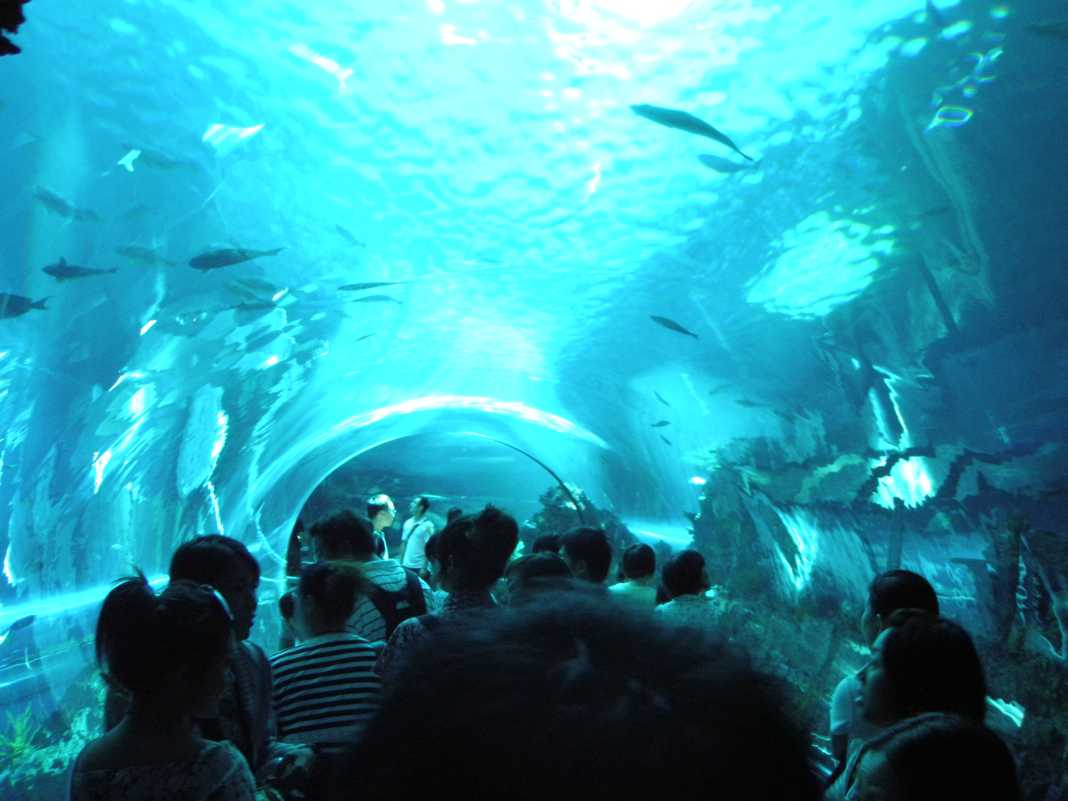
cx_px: 534
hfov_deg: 49.0
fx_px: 1172
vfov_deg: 37.7
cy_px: 400
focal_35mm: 38
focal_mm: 6.7
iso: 200
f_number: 3.5
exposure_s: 1/20
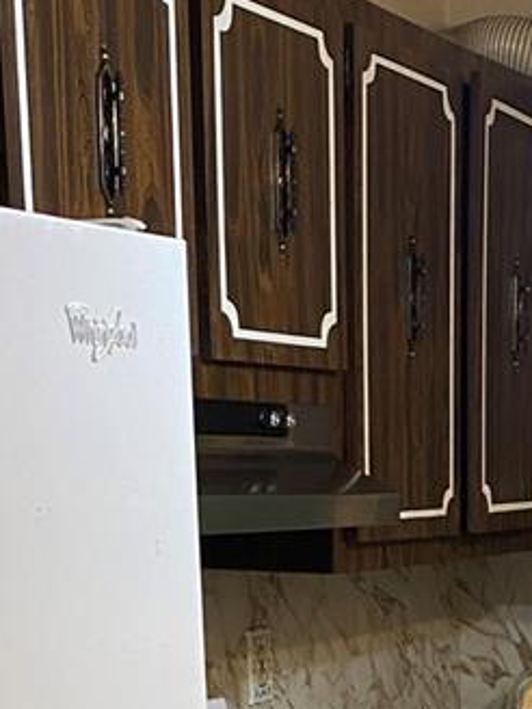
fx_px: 1947
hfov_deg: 15.4
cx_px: 454
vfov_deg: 18.6
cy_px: 1014
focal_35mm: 95
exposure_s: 1/60
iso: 320
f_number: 1.8
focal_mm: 4.25
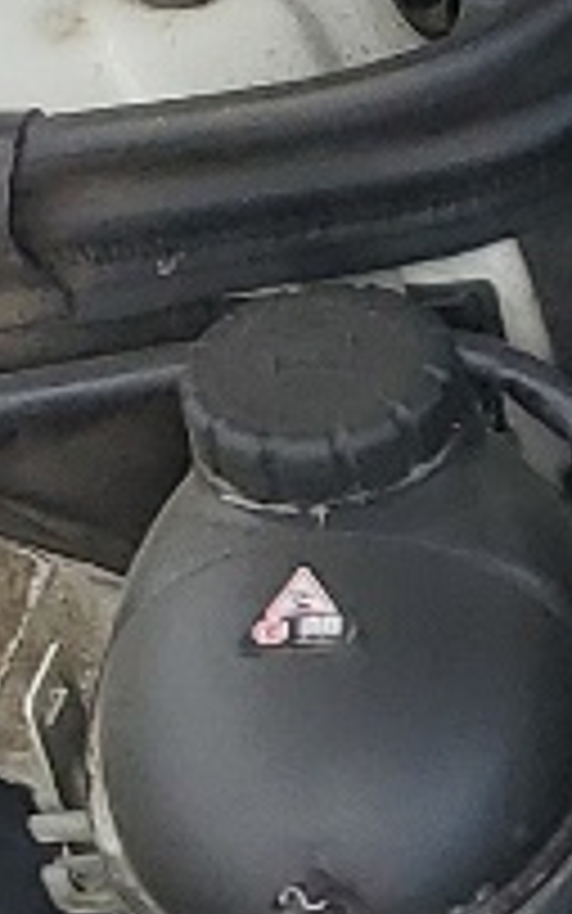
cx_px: 2180
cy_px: 1324
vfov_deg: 9.4
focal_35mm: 217
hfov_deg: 5.4
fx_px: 5409
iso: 50
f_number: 1.5
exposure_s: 1/2000
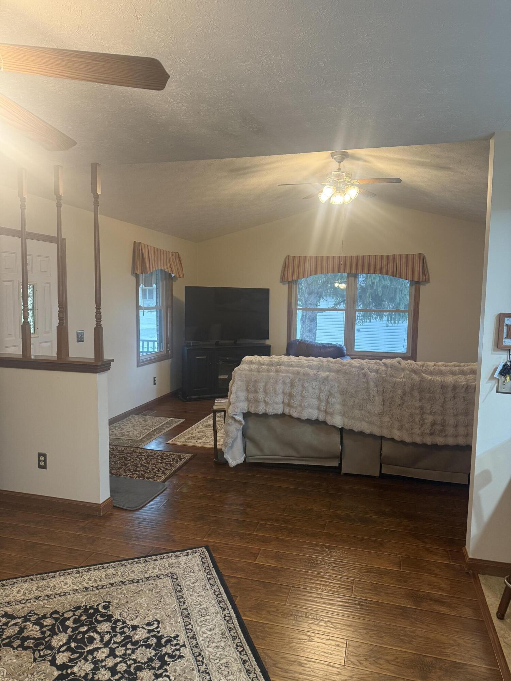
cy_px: 340
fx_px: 472
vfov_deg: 71.6
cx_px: 256
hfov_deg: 56.8
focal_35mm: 24
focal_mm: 6.76
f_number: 1.78
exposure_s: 1/60
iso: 200
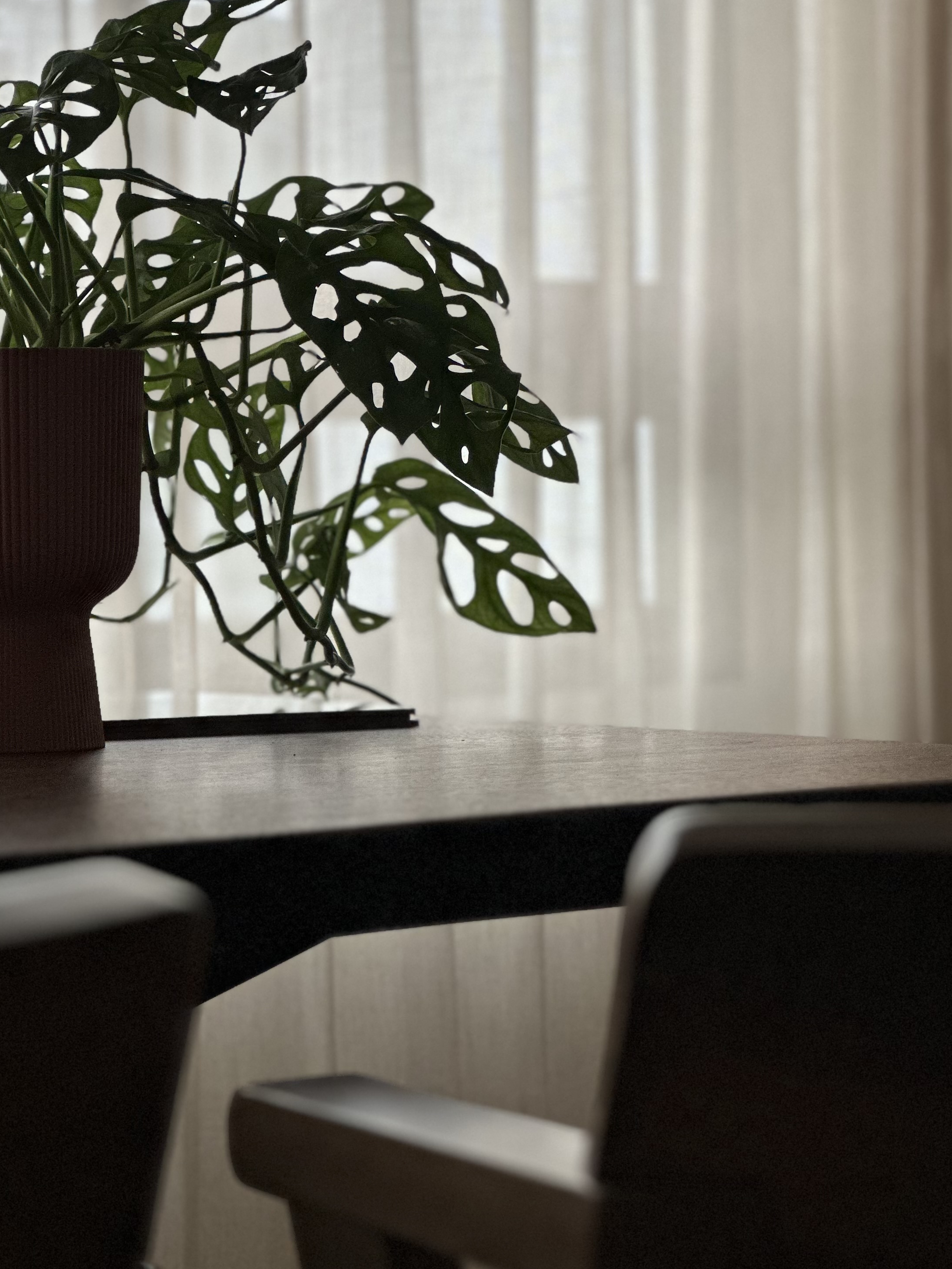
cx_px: 457
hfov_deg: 13.8
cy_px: 471
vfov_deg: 18.3
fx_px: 3924
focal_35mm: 107
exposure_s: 1/120
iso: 250
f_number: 2.8
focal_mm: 9
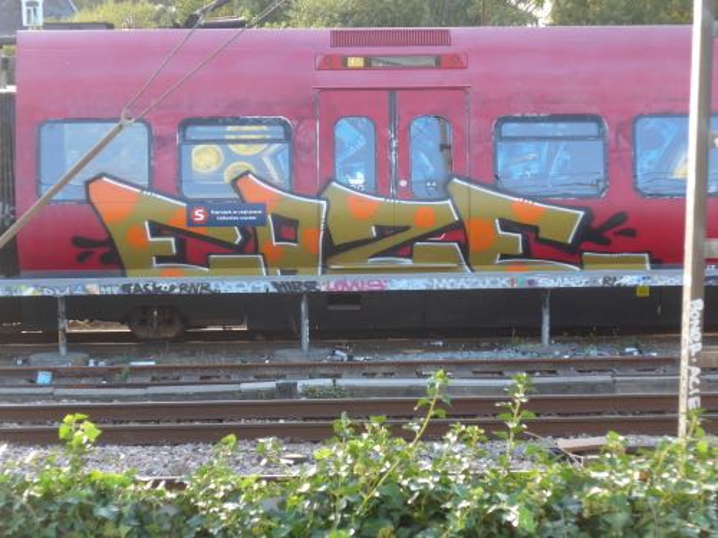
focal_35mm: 117
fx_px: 2427
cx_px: 359
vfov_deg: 12.7
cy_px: 269
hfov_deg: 16.8
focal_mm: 22.9
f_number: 5
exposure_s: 1/80
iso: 160
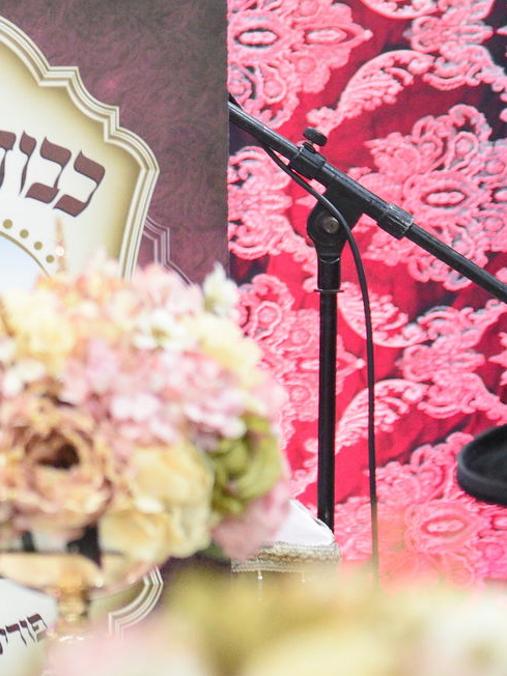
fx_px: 7245
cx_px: -164
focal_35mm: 371
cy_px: 93
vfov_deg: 5.3
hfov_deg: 4.0
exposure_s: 1/125
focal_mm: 120
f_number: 4
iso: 4000
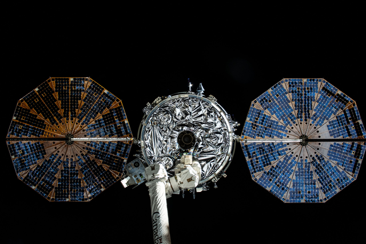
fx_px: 661
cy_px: 122
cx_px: 183
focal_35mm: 65
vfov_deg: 20.9
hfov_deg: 31.0
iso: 800
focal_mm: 65
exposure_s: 1/2000
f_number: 6.3
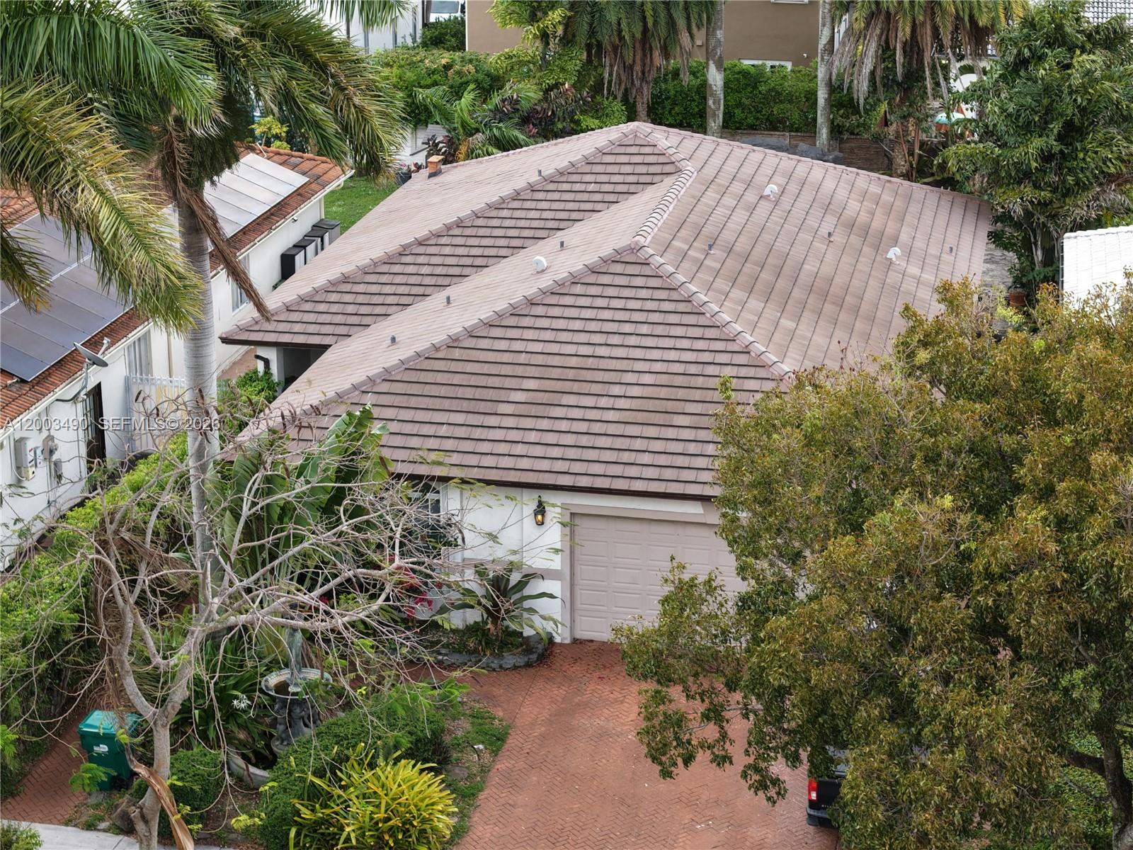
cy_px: 425
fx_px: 2291
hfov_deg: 27.8
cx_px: 566
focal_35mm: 70
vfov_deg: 21.0
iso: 125
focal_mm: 19.35
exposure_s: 1/400
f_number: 2.8
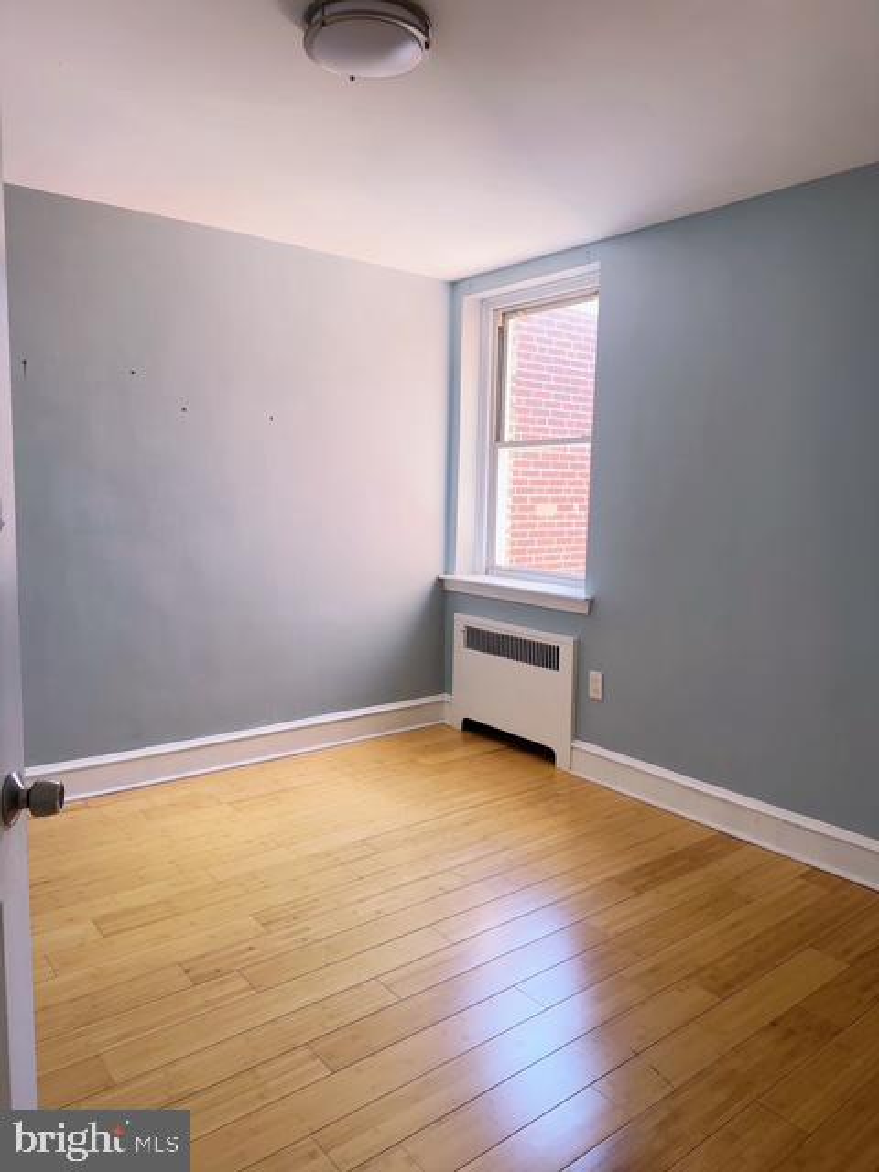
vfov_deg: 71.6
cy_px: 586
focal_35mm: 24
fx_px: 813
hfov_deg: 56.8
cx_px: 440
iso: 80
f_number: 1.78
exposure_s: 1/121
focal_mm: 6.86
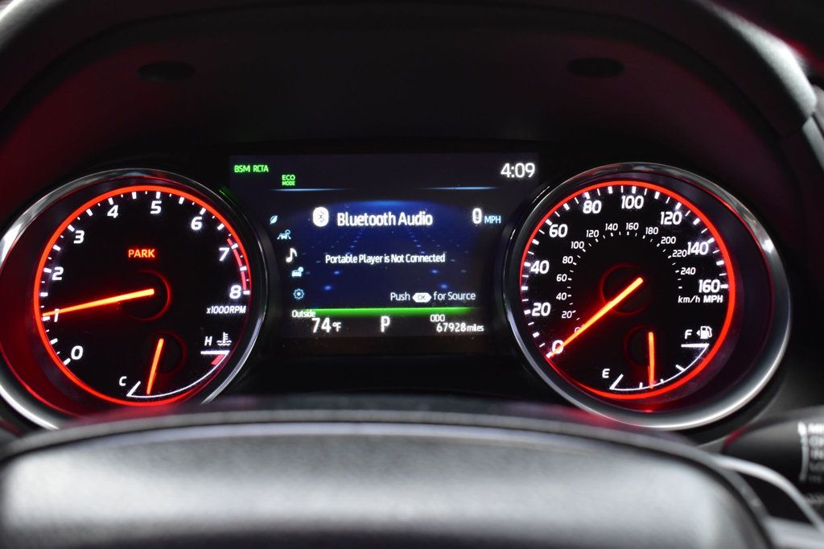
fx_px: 892
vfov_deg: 34.2
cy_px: 274
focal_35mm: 39
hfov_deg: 49.6
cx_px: 412
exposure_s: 1/15
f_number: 6.3
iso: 1250
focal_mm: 26
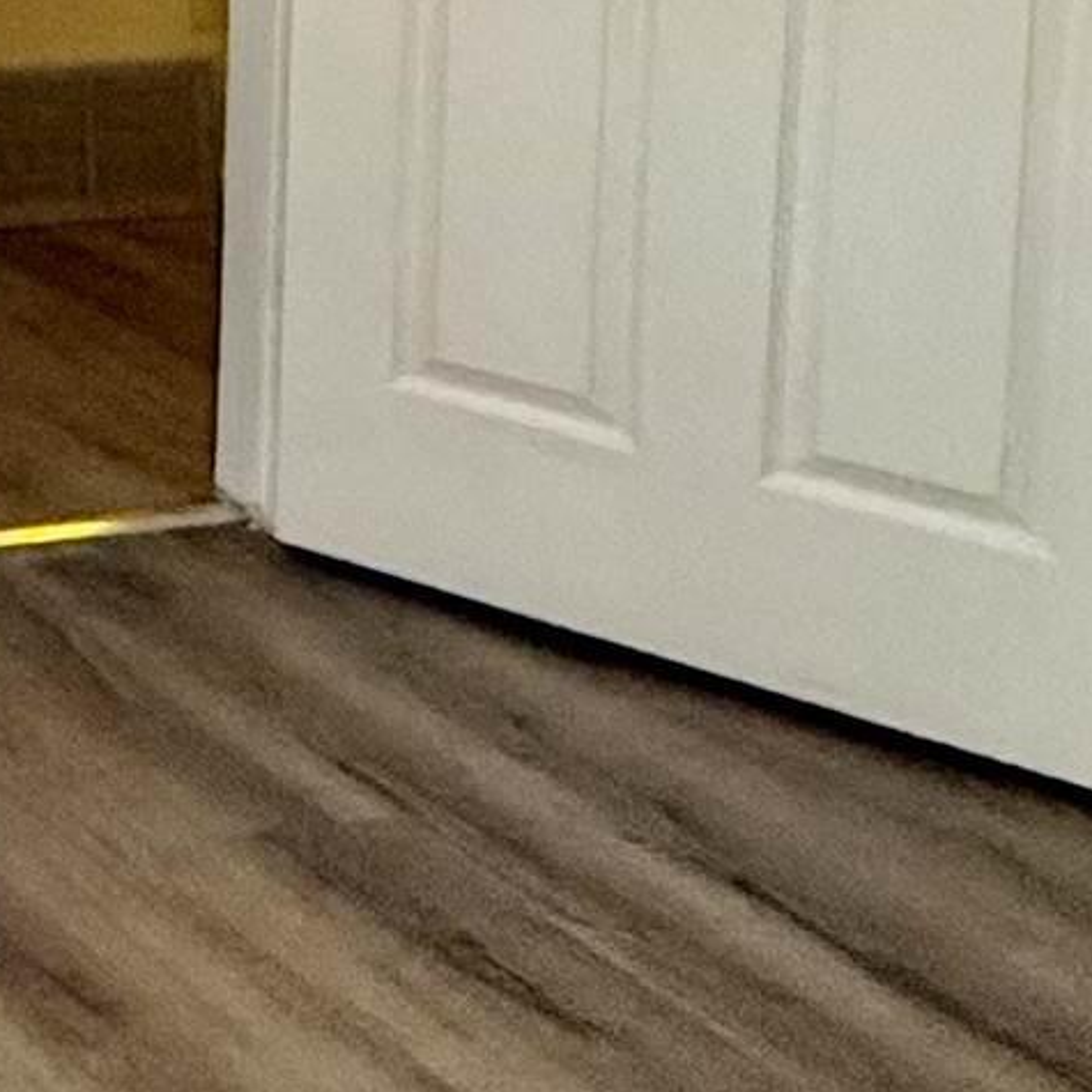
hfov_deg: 14.5
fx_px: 2855
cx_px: -1501
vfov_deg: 19.6
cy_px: -412
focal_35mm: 80
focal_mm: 2.22
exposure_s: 1/120
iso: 320
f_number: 2.2
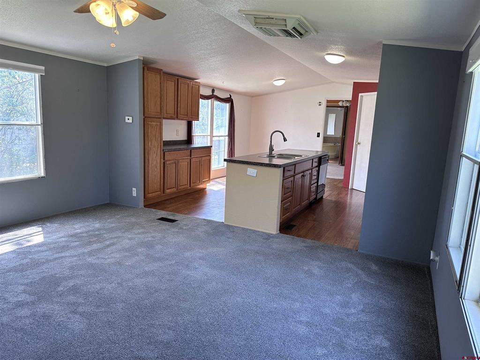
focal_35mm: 24
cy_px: 180
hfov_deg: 71.6
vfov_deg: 56.8
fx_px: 333
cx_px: 240
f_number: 1.78
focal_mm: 6.86
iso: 100
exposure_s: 1/144
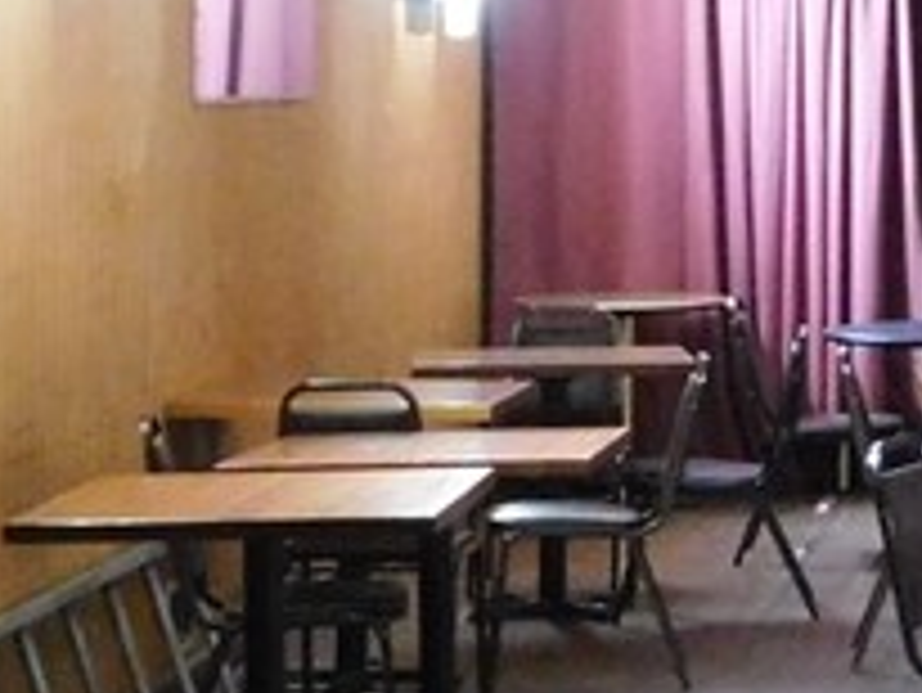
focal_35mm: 150
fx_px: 3998
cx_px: 1759
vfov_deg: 9.9
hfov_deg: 11.9
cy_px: 140
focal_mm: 5.3
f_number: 3.2
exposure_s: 1/4
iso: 800
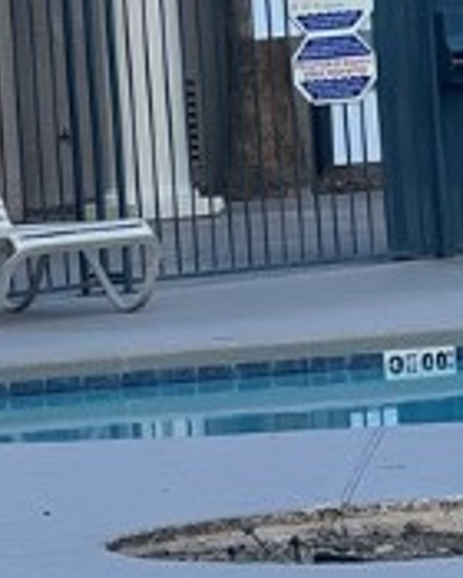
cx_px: -79
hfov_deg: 4.7
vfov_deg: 5.9
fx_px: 5635
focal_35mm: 329
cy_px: -63
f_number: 2.8
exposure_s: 1/121
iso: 25
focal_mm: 9
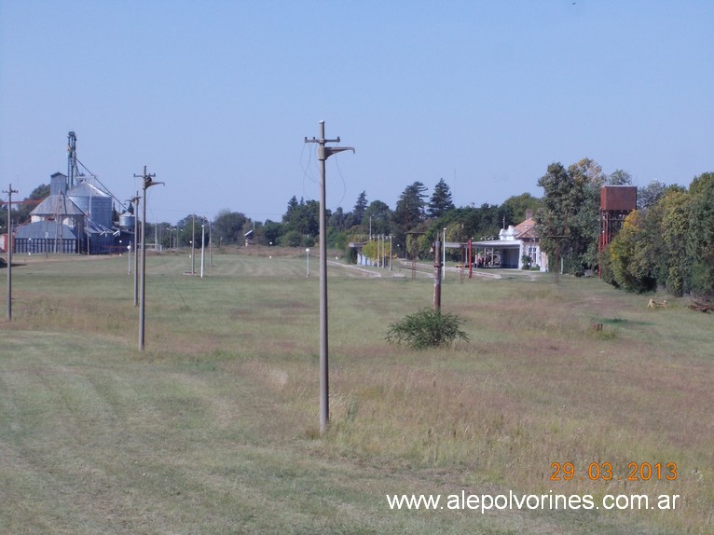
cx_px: 357
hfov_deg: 14.1
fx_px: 2887
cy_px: 268
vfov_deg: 10.6
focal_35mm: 140
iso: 80
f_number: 6.8
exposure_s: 1/250
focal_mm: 20
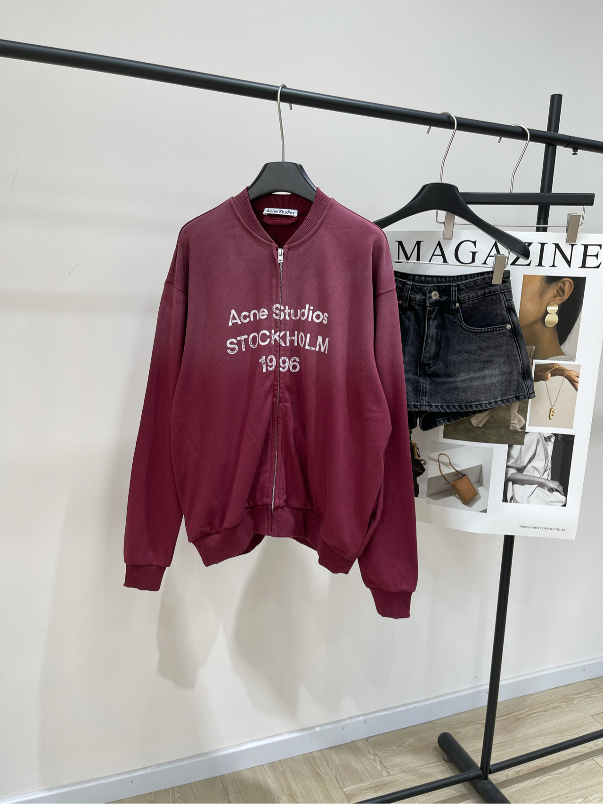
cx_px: 302
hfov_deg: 53.1
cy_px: 402
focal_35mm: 26
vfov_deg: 67.3
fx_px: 604
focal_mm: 5.1
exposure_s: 1/108
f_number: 1.6
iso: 32
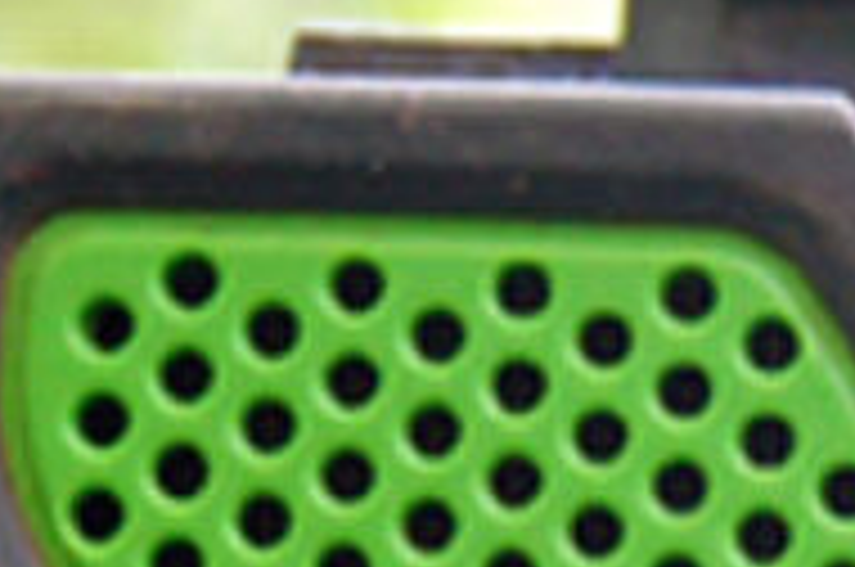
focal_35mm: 251
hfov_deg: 7.9
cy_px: 979
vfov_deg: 5.4
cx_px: 1652
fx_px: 5944
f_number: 6.3
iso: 200
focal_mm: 31
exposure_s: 1/160
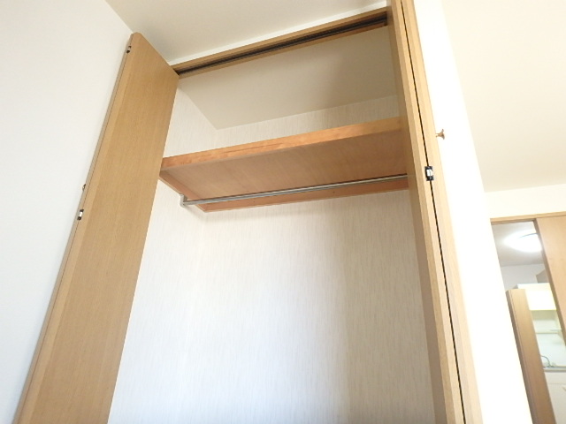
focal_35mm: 21
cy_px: 212
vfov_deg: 63.4
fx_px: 343
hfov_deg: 79.0
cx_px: 283
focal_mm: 3.7
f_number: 3.5
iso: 500
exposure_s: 1/30
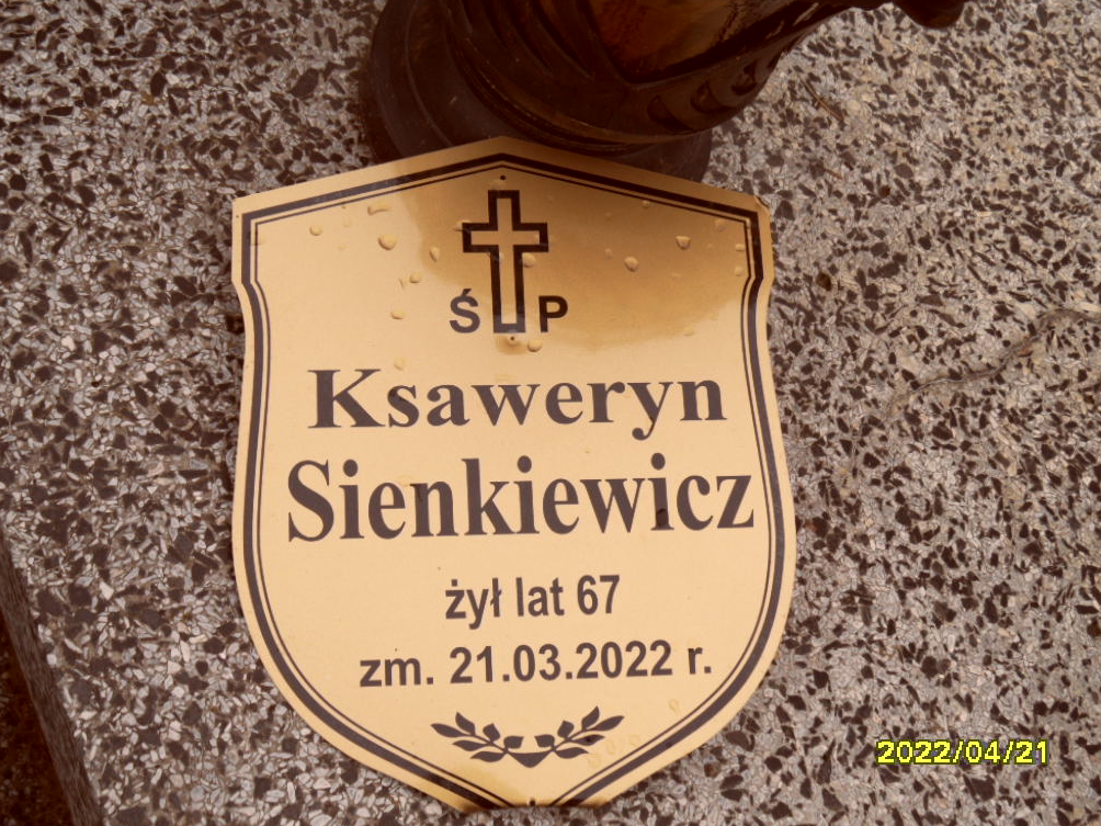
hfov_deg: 37.5
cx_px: 543
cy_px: 418
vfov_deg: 28.6
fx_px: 1622
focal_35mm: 51
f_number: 3.8
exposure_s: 1/350
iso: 80
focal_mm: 8.2
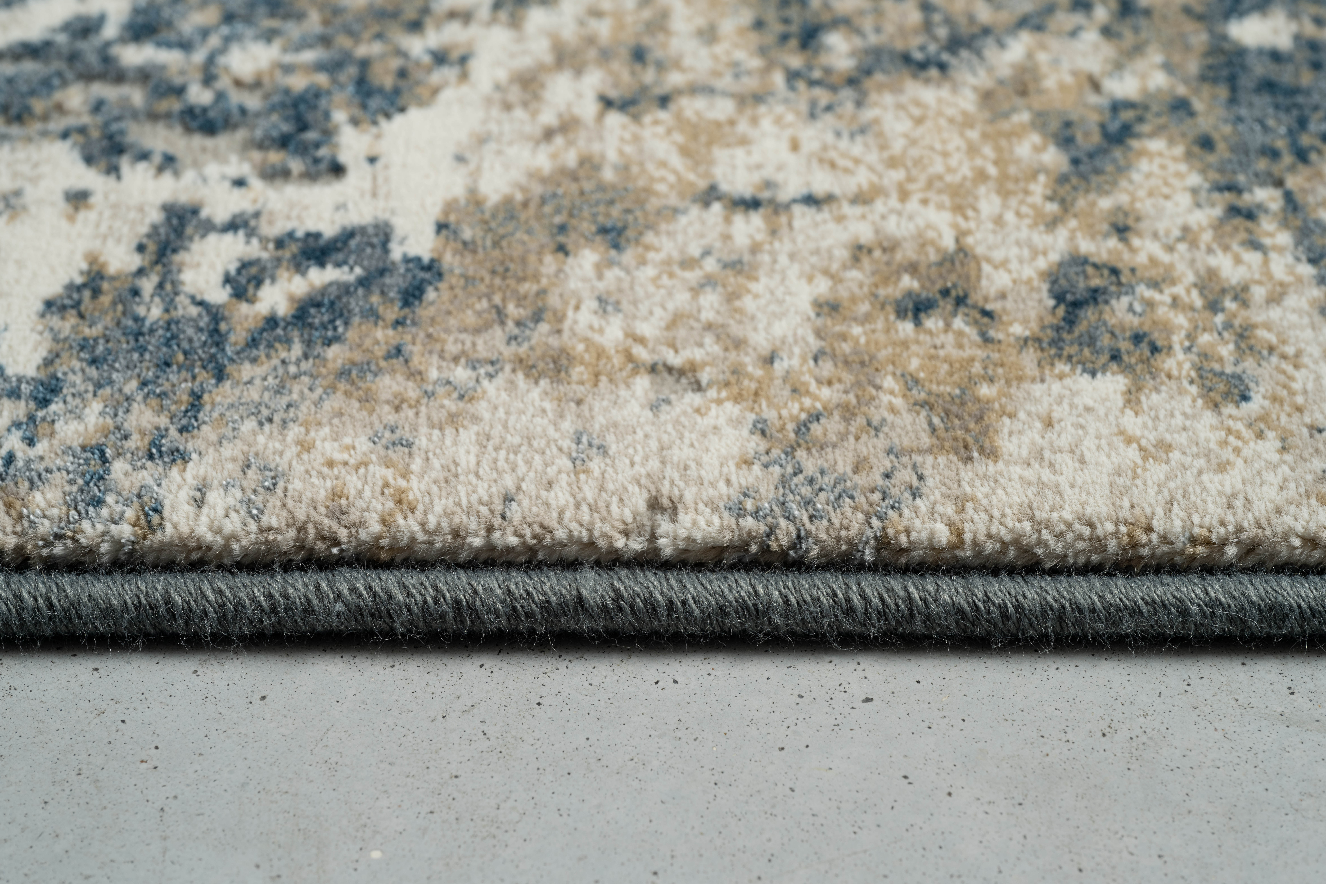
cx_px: 663
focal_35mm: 88
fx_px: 3241
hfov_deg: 23.1
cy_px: 442
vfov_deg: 15.5
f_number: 11
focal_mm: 88
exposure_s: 1/125
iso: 100
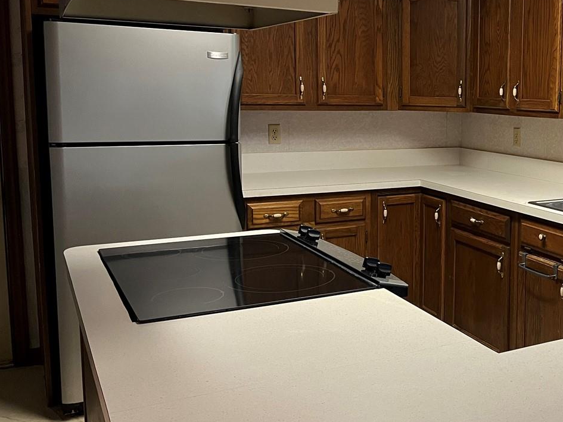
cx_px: 472
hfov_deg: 40.6
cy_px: 177
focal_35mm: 44
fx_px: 716
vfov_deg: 32.8
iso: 320
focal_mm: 5.1
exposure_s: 1/60
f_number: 1.6
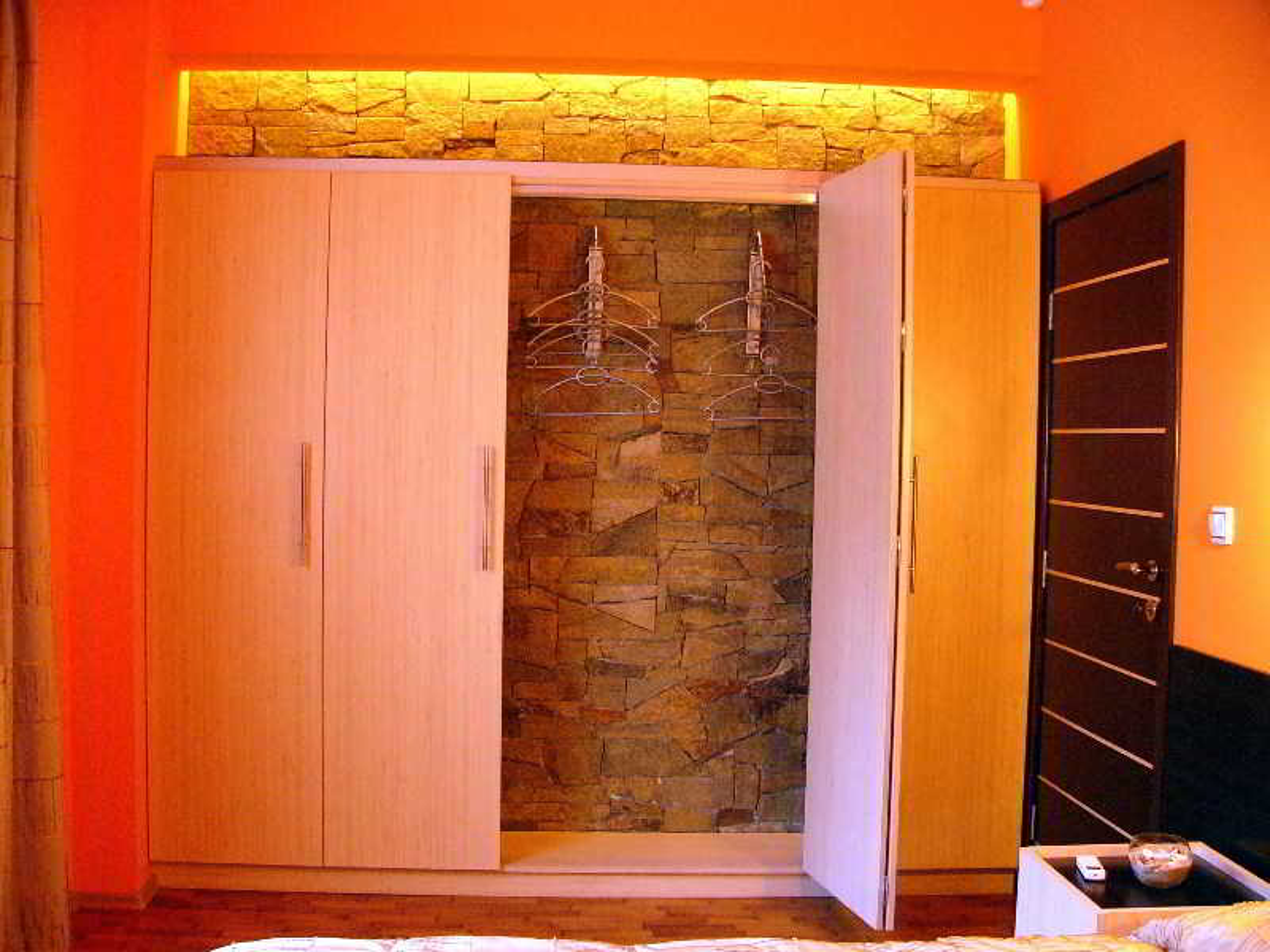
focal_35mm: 36
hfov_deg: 51.4
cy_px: 476
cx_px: 635
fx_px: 1321
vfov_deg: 39.7
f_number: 2.8
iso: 200
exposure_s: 1/6
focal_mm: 6
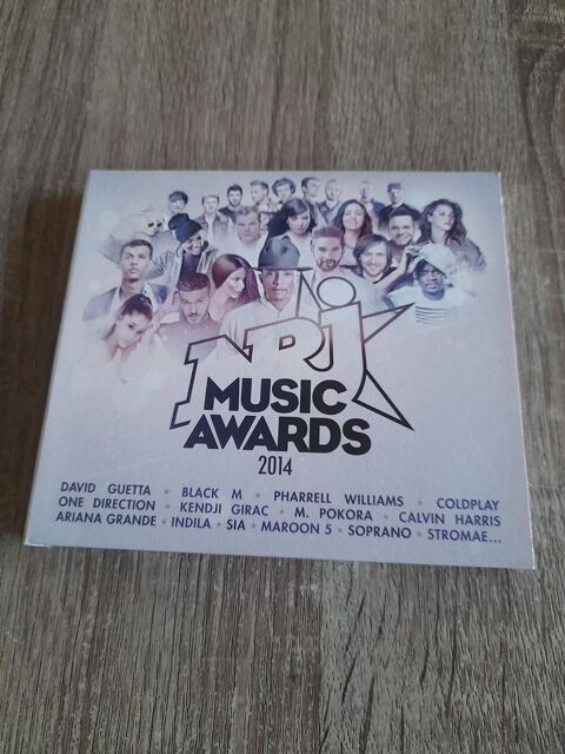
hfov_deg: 54.9
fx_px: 544
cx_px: 282
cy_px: 377
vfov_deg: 69.4
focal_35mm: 25
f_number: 2
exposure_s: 1/33
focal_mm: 4.6
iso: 320
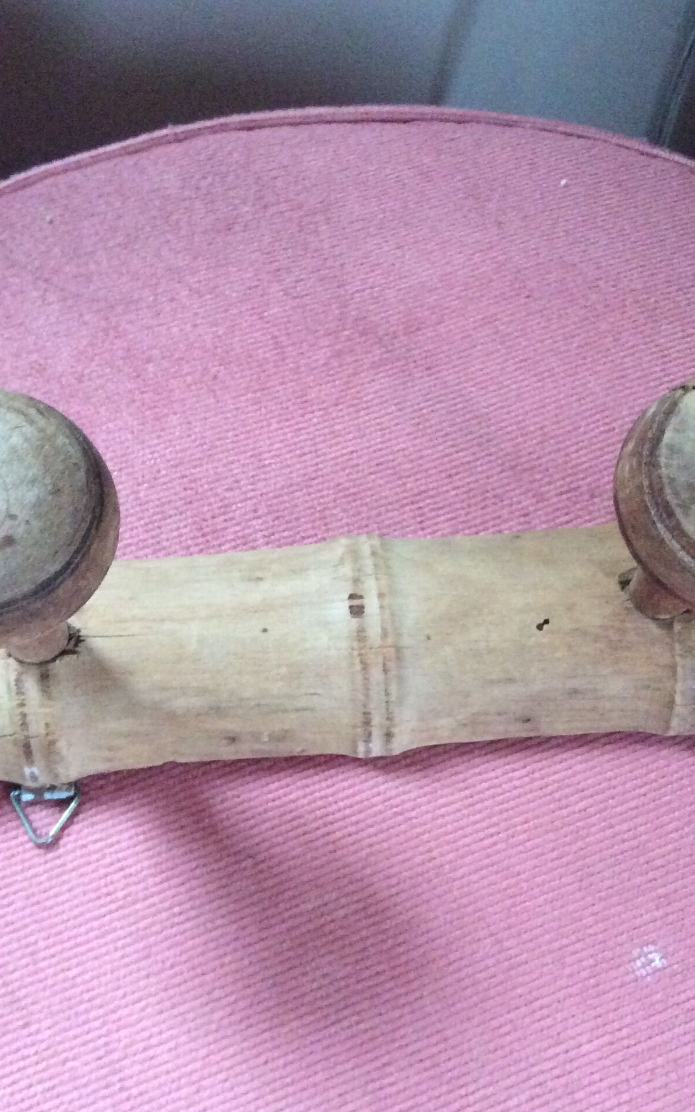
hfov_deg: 28.0
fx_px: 1394
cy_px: 560
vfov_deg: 43.5
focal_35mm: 46
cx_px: 366
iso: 500
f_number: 2.4
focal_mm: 3.3
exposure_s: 1/17
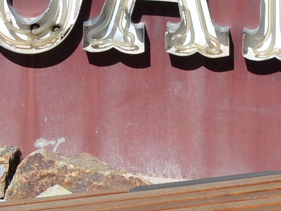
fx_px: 1567
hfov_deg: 9.9
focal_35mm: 193
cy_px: -168
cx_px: -155
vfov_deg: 7.5
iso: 100
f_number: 9
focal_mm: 24
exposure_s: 1/320
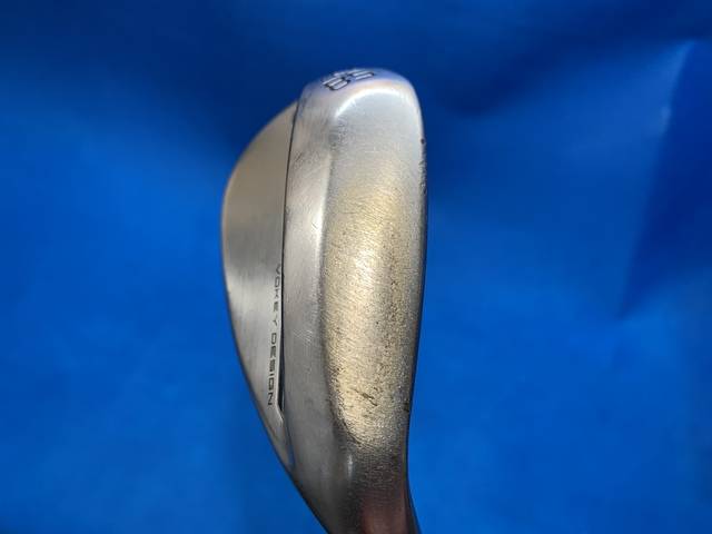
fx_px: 535
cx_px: 356
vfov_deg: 53.1
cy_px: 267
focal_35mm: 26
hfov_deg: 67.3
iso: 50
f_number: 1.8
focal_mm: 4.25
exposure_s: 1/60
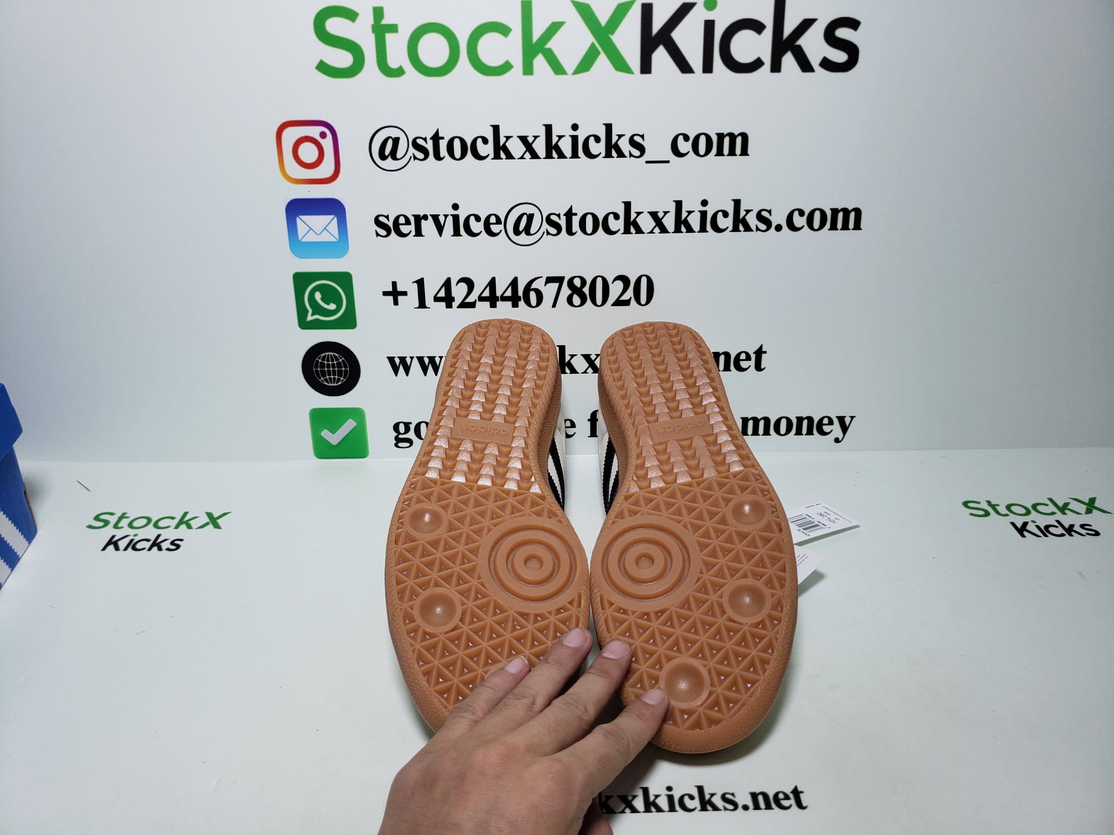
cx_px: 557
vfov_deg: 53.1
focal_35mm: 26
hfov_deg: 67.3
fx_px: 837
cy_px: 418
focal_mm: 4.3
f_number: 1.5
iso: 50
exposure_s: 1/435
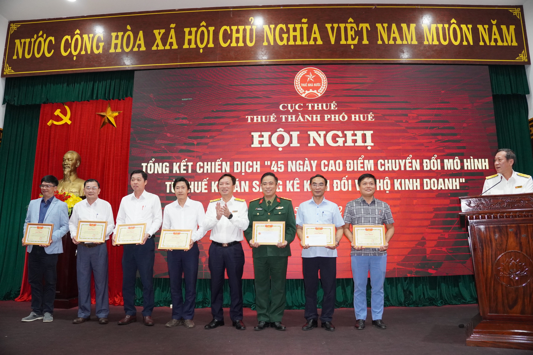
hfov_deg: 67.4
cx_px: 266
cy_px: 178
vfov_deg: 47.9
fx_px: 400
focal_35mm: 27
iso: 2000
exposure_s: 1/160
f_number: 5
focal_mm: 18
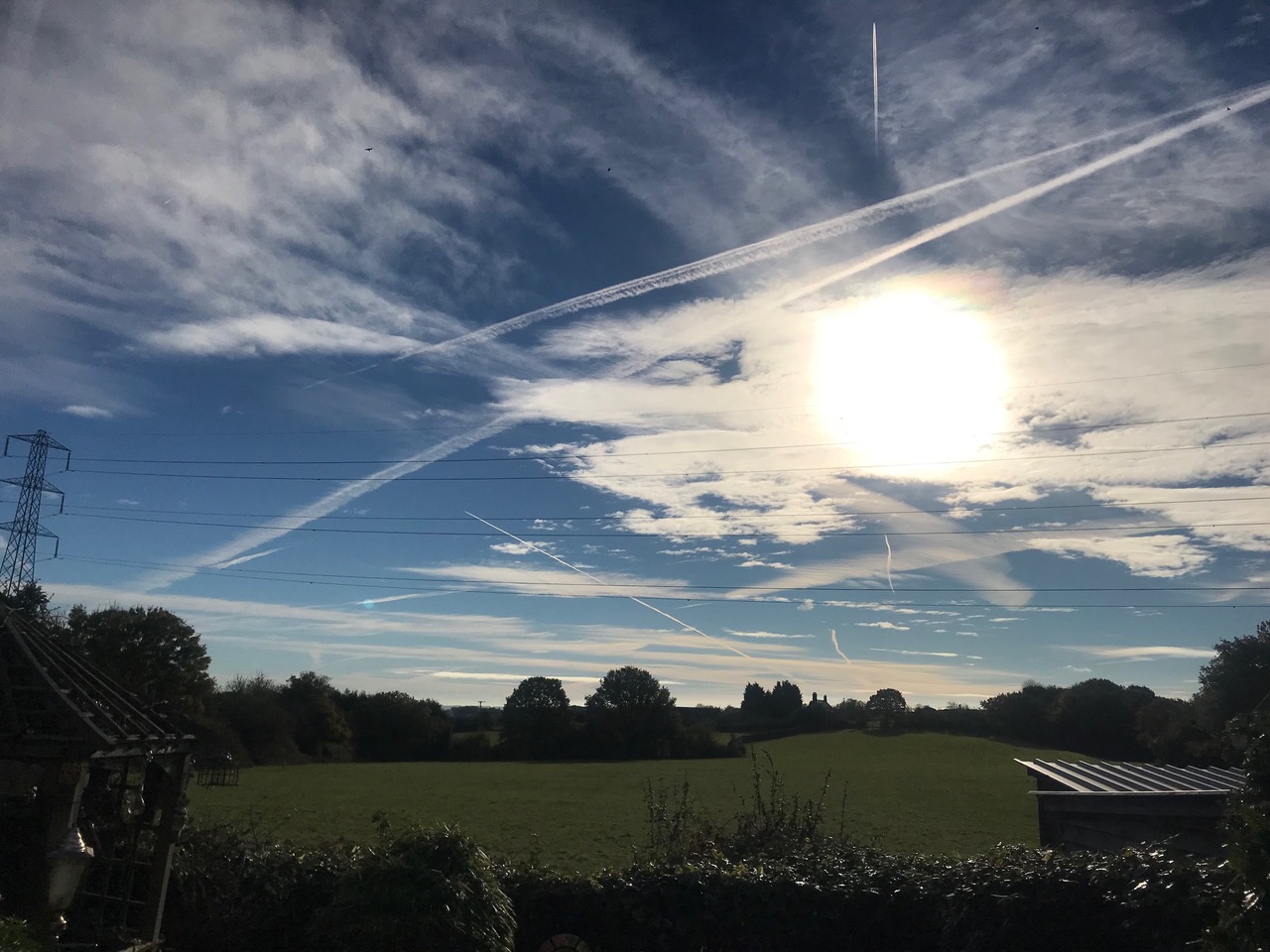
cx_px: 635
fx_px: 1027
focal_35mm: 28
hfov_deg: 63.4
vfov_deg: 49.7
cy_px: 476
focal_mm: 3.99
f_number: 1.8
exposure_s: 1/19231
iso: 20
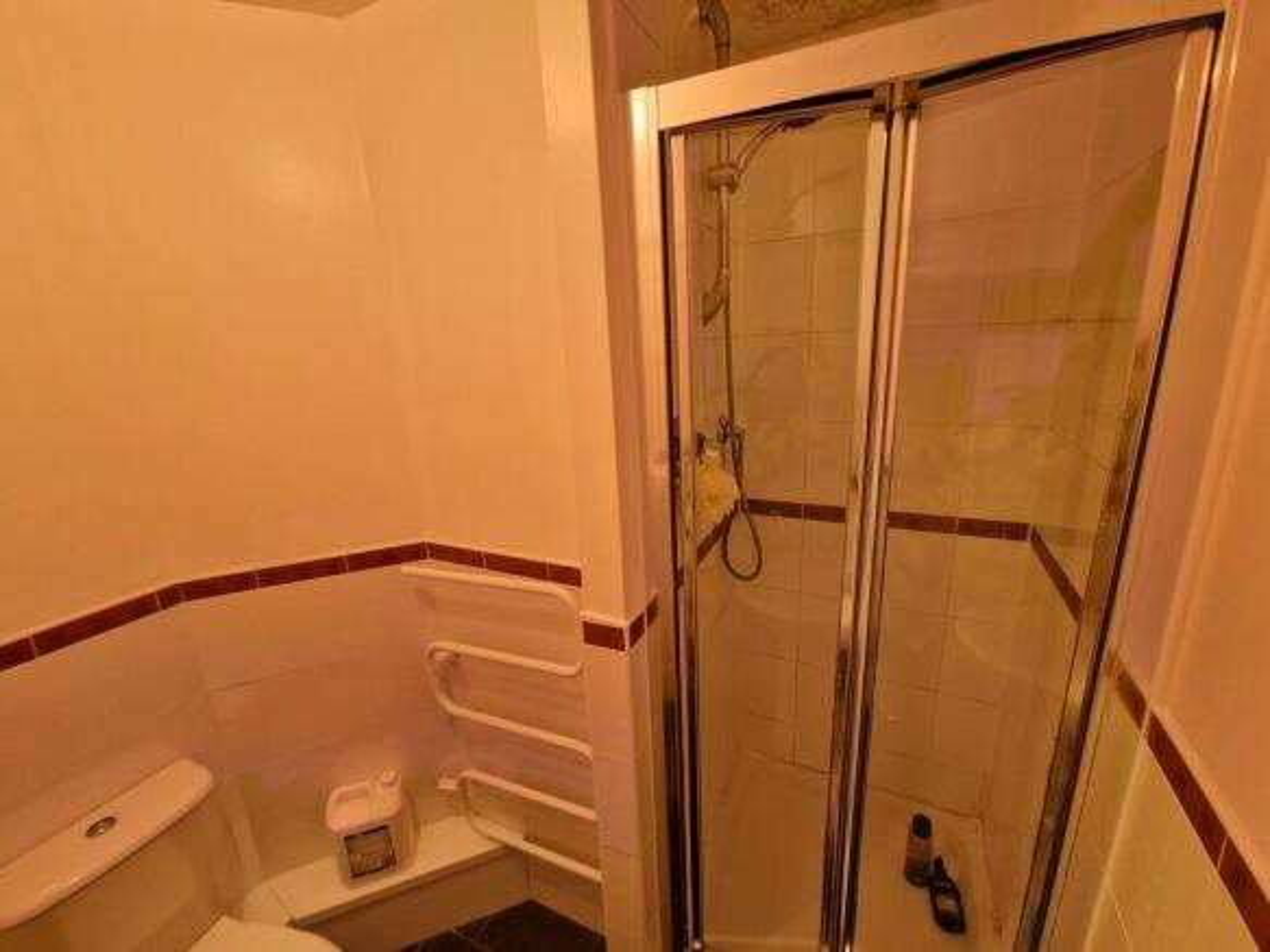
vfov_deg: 89.9
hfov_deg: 106.2
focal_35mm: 13
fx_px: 477
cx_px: 635
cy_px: 476
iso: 320
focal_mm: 2.2
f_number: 2.2
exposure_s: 1/50
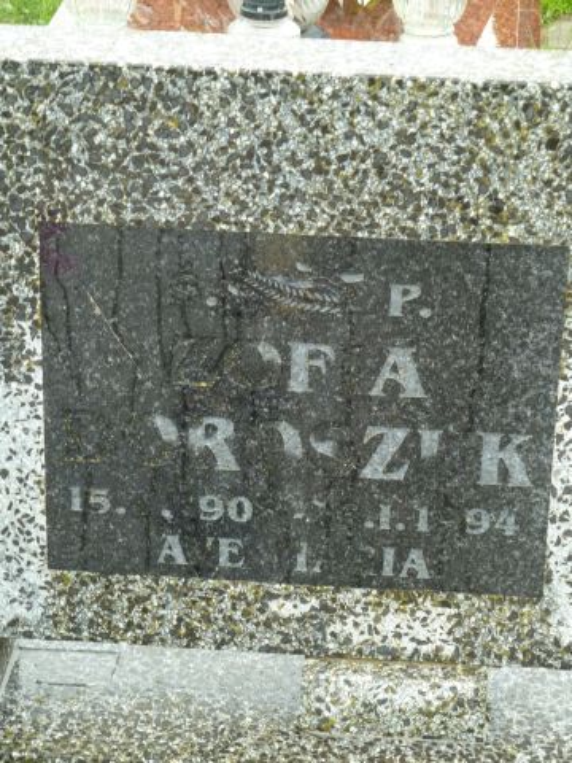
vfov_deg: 17.7
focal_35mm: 111
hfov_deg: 13.3
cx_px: 286
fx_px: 2446
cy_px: 382
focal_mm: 18.2
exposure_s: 1/40
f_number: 4.4
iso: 100
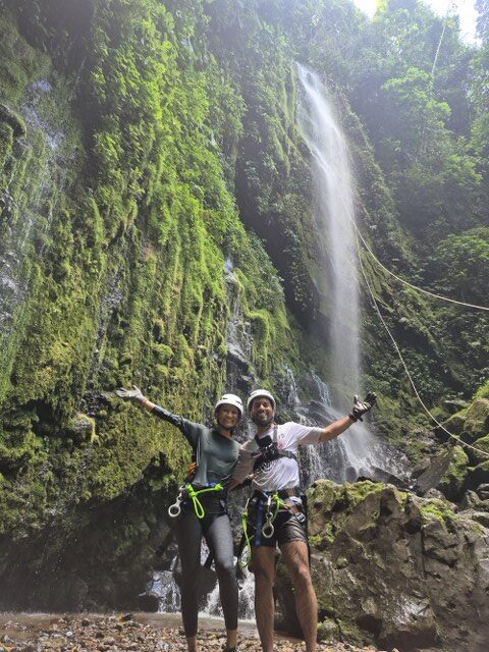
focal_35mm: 23
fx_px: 433
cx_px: 244
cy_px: 326
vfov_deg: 73.9
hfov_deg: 58.9
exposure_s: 1/120
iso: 80
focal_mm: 5.4
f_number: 1.8
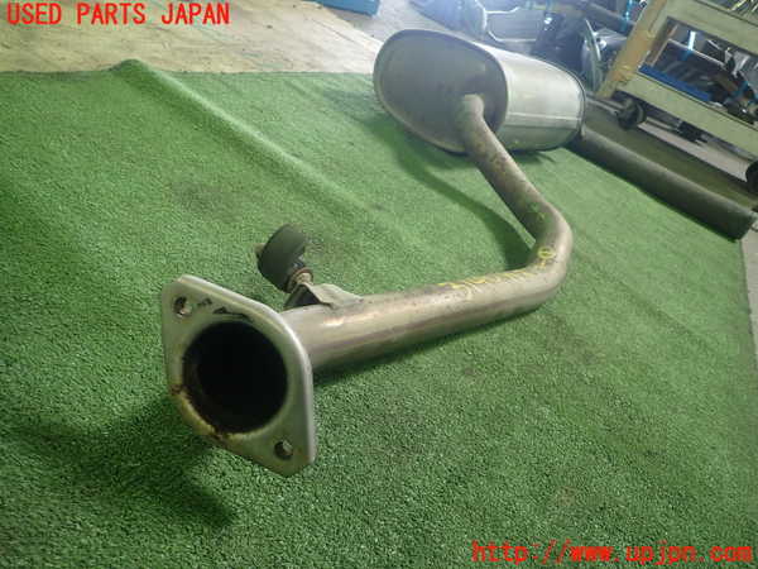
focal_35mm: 25
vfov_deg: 54.9
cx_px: 379
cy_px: 284
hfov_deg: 69.4
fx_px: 547
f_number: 2
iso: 200
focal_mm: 4.5
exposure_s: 1/40
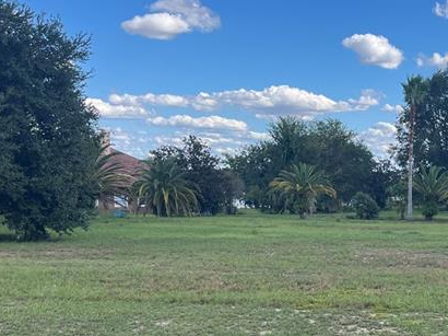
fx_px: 841
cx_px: 396
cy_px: 297
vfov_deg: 22.1
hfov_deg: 28.8
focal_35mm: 65
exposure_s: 1/1890
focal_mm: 5.1
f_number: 1.6
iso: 50
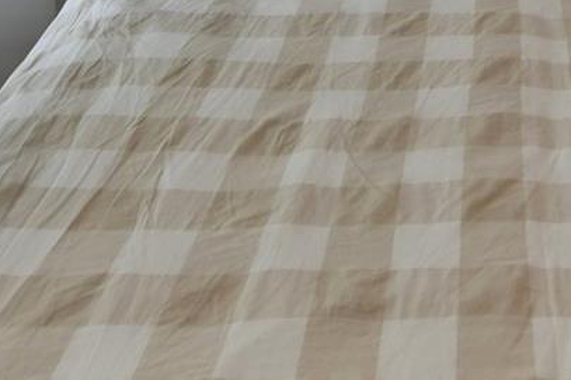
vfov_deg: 18.3
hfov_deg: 32.2
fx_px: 935
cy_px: -297
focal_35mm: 59
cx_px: 518
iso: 500
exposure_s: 1/100
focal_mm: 10
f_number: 5
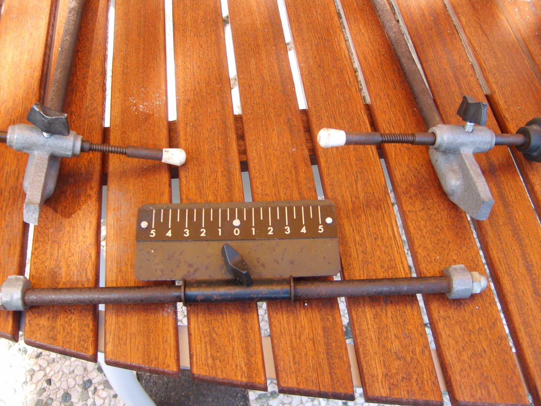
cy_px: 203
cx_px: 270
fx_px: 547
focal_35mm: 35
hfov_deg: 52.6
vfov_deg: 40.7
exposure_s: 1/90
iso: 50
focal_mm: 5.8
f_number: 2.8
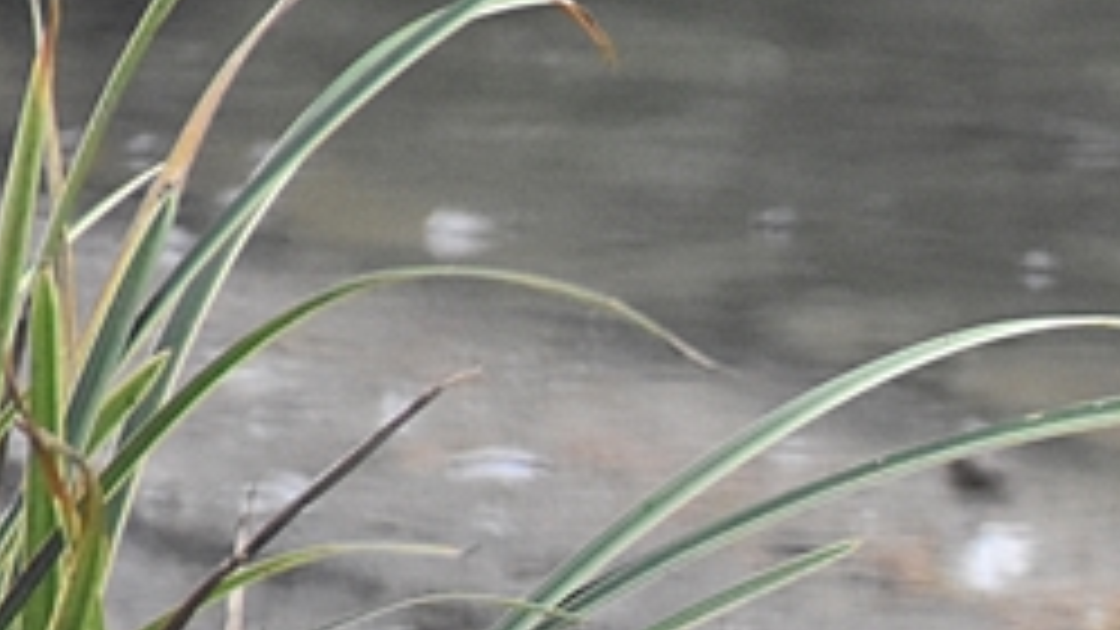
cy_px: 839
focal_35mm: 906
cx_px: 1975
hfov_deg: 2.4
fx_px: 26903
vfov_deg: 1.3
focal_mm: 140
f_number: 5.6
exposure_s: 1/500
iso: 2200
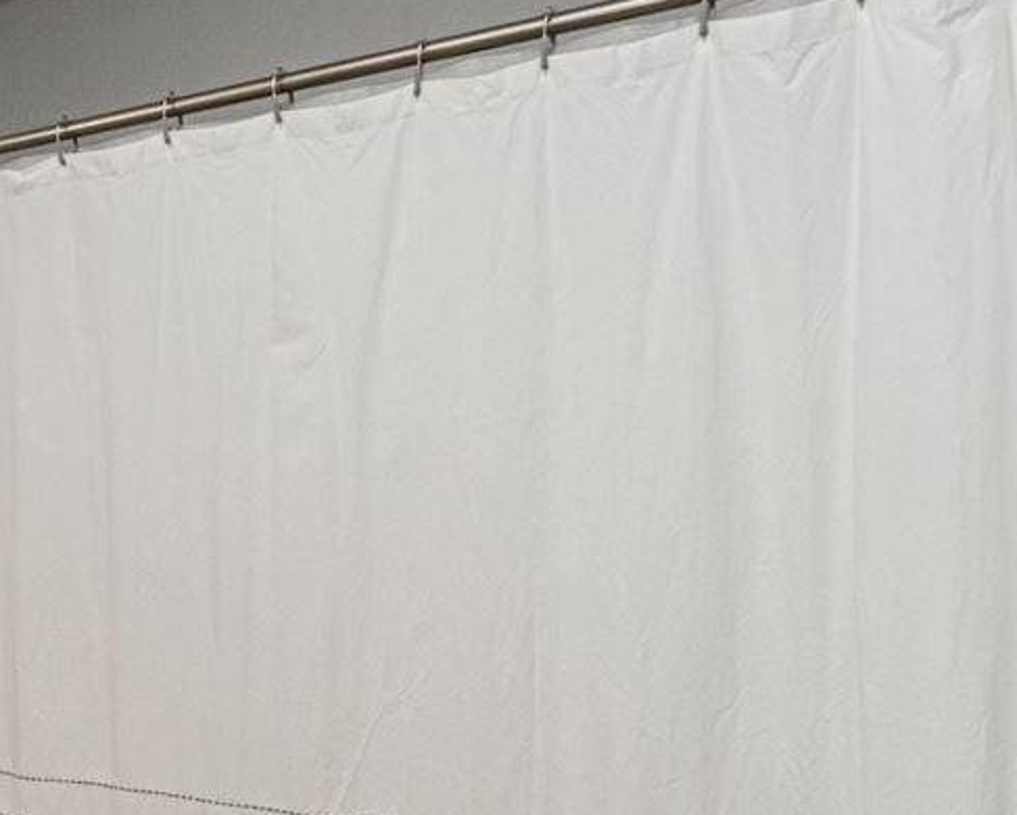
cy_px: 544
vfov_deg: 39.7
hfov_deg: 34.6
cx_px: -303
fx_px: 1114
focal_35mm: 37
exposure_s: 1/60
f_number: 10
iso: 1800
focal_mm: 10
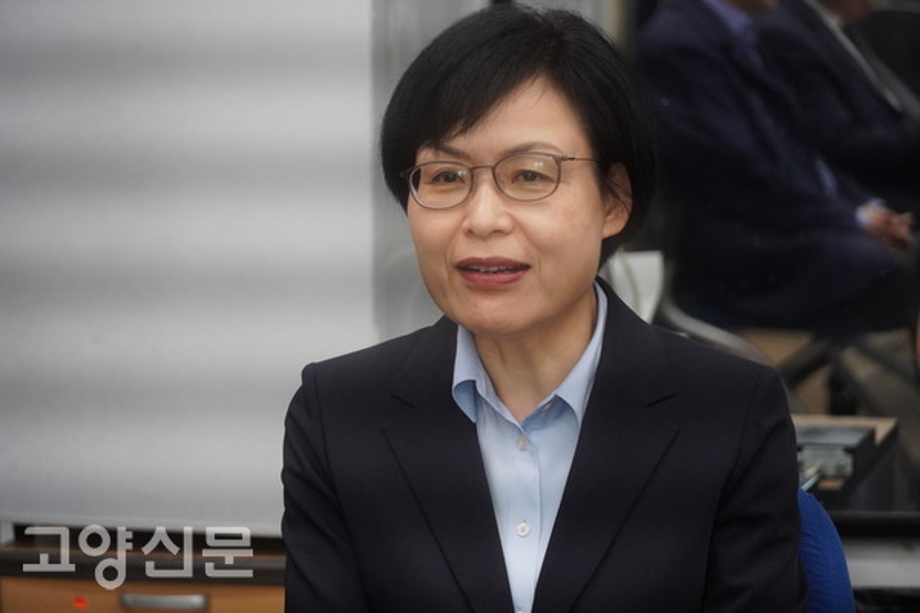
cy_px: 306
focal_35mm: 202
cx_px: 460
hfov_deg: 10.2
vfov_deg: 6.8
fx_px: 5175
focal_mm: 135
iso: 2500
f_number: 5.6
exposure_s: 1/250
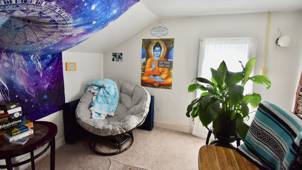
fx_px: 128
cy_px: 75
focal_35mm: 16
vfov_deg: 66.8
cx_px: 149
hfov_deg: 99.4
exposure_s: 1/125
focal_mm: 10
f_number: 4.5
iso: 800
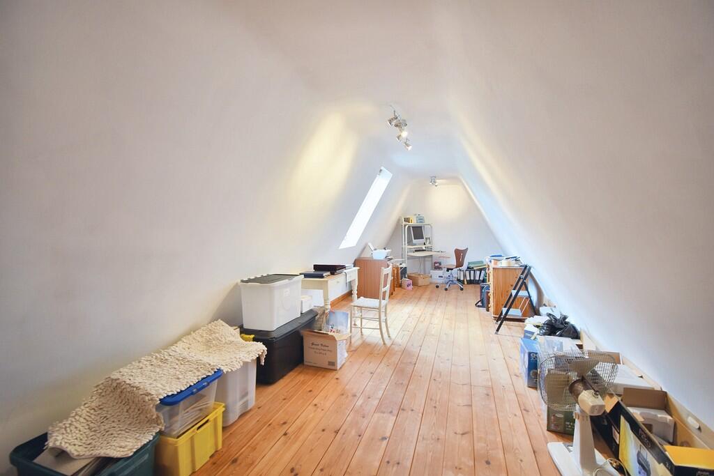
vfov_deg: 77.3
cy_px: 238
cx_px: 357
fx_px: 298
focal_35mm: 15
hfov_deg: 100.4
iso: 125
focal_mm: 10
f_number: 4.5
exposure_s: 1/15
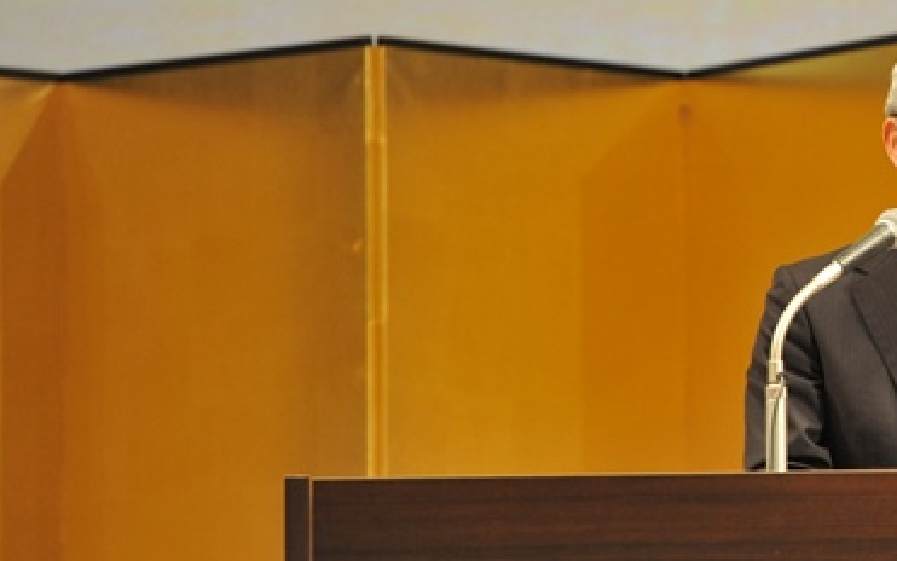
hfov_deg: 4.5
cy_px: 232
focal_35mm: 467
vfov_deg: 2.8
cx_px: 980
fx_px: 11418
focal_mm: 200
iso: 3200
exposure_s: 1/250
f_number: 3.2
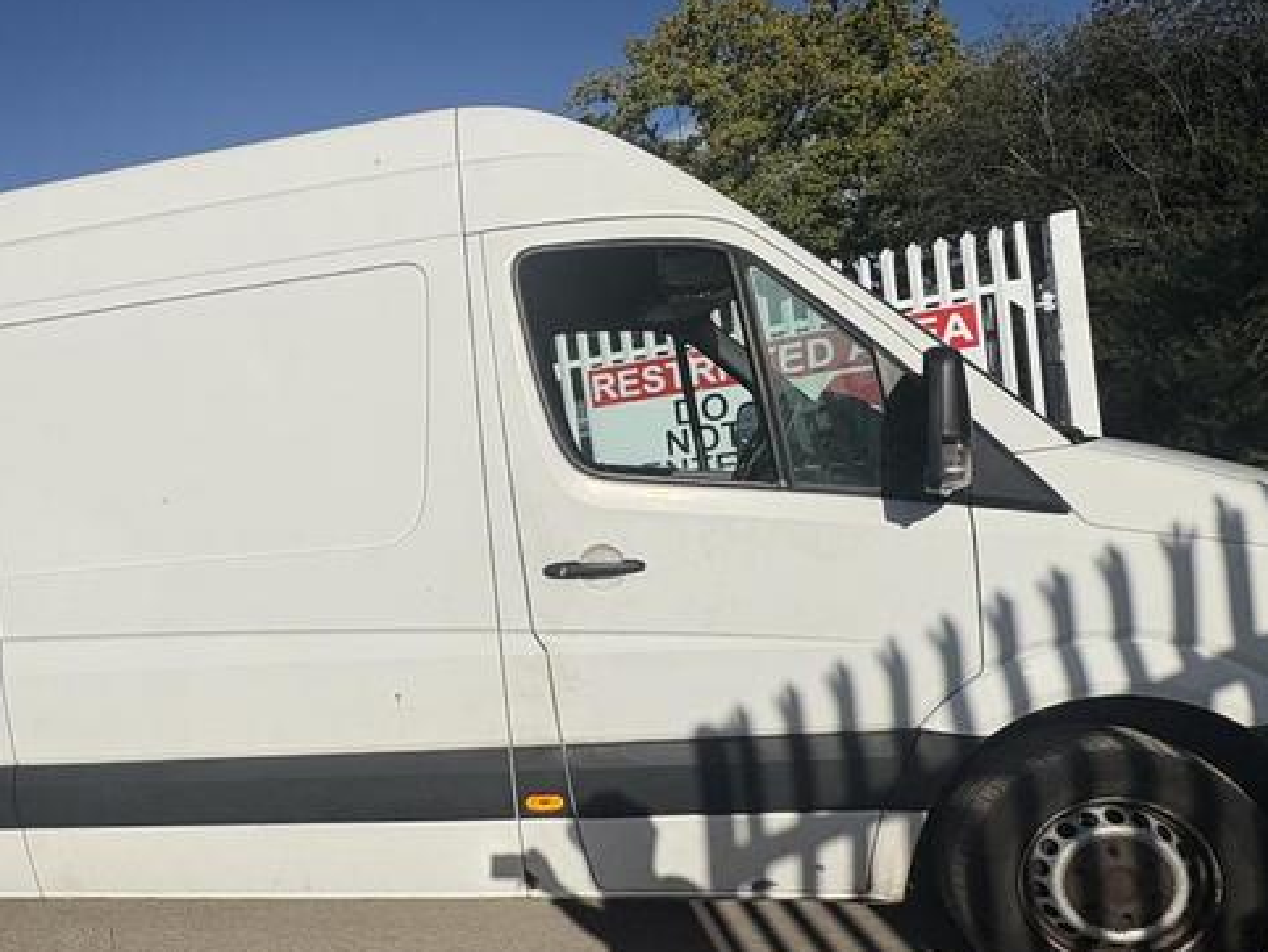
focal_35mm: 26
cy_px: 529
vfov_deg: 53.0
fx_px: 953
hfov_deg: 64.6
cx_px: 374
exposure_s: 1/7299
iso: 32
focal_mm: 2.22
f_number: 2.2
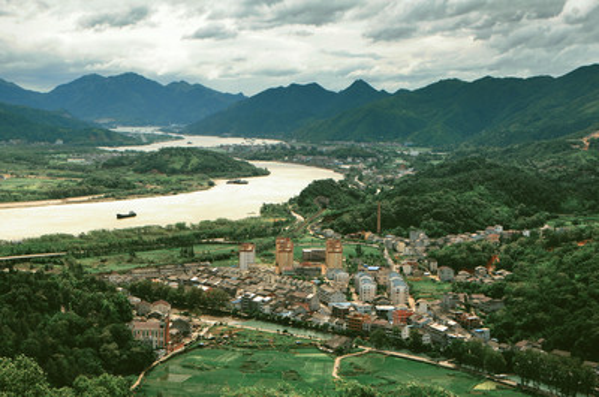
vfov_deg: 21.5
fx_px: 1046
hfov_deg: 32.0
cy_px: 198
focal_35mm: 63
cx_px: 300
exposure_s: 1/400
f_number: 11
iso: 200
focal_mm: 42
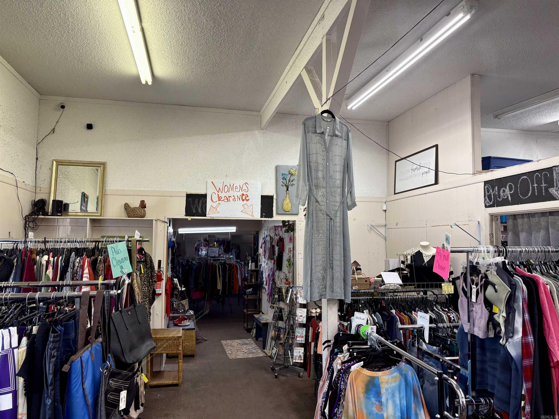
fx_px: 420
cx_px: 280
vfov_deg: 53.1
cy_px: 210
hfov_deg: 67.3
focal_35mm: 26
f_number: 1.6
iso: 80
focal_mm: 5.96
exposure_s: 1/60
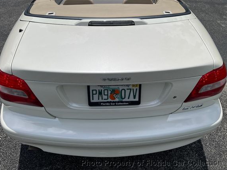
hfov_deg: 61.7
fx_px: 190
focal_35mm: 29
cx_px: 108
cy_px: 76
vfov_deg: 48.1
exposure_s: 1/16393
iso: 40
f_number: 1.5
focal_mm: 5.7
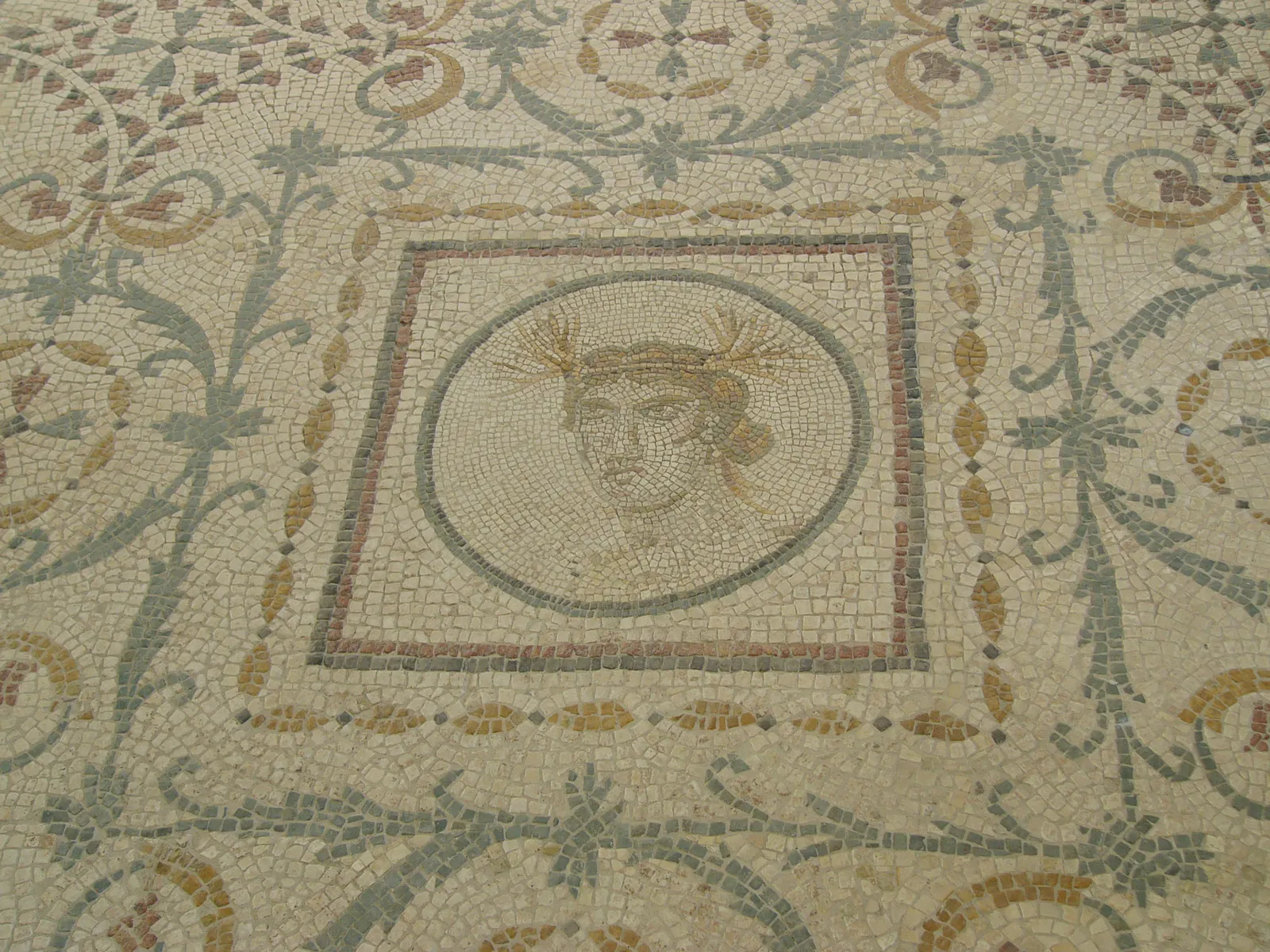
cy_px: 476
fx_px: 1651
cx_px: 635
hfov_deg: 42.1
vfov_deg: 32.2
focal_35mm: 45
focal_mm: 7.5
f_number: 2.8
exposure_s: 1/60
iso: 75
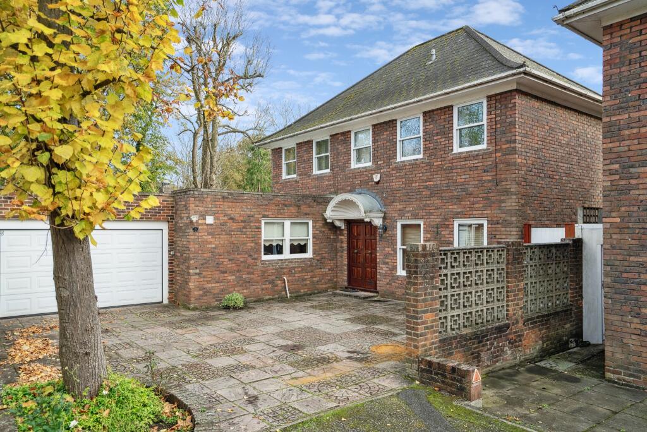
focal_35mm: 26
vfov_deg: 49.6
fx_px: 468
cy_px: 216
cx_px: 324
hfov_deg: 69.4
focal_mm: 26
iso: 1600
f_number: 6.3
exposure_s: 1/800
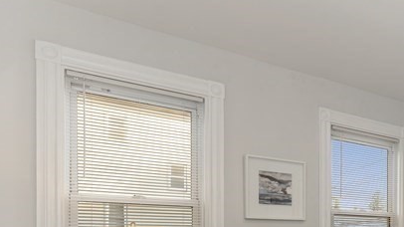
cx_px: 427
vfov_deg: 29.4
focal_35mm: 37
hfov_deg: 43.8
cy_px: 236
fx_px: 396
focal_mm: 14
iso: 500
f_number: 6.3
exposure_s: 1/125
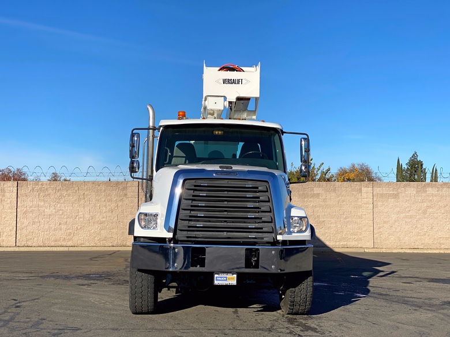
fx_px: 676
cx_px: 225
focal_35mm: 52
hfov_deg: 36.8
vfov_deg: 28.0
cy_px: 168
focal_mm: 6
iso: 20
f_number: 2
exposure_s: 1/2283
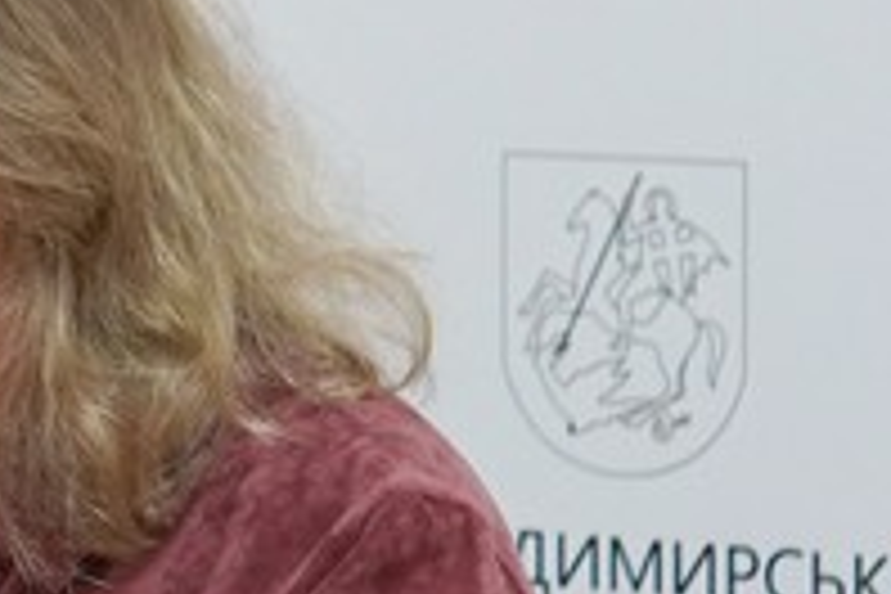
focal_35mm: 379
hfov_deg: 5.3
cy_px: 16
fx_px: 9380
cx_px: -1202
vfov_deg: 3.6
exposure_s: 1/160
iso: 2000
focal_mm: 50
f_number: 4
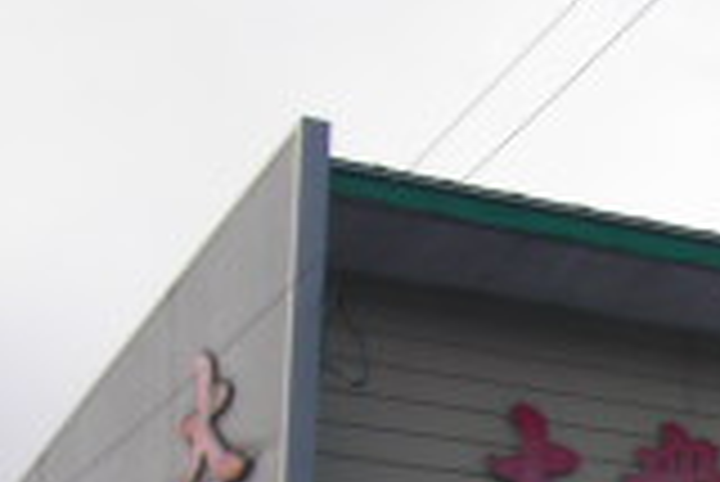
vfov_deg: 8.3
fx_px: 3163
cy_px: 955
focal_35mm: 158
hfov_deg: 12.3
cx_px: 1107
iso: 50
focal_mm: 6.3
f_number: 3.5
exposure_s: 1/200
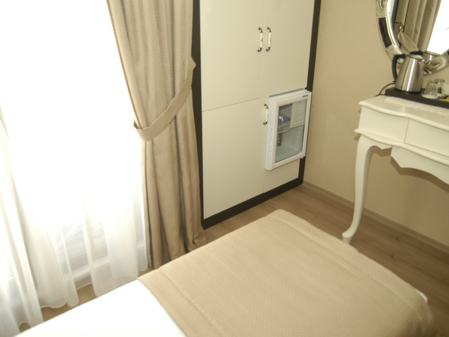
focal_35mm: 29
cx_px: 225
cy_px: 166
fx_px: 370
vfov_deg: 48.9
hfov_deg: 62.4
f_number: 2.8
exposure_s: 1/80
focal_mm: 17
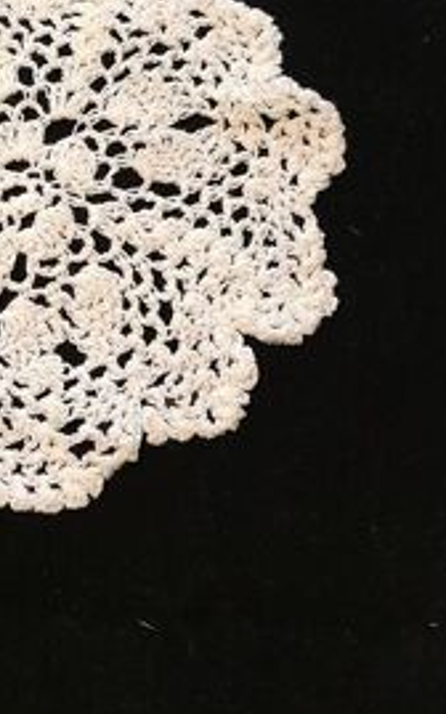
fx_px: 1323
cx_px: -45
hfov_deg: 18.4
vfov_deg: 29.3
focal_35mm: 68
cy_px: 109
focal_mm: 4
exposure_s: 1/30
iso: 500
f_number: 1.8
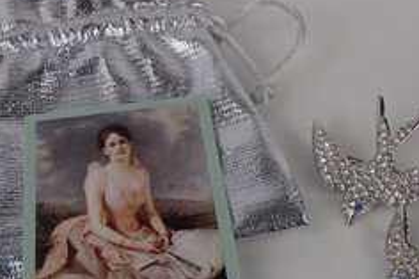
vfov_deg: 24.2
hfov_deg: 35.6
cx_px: 233
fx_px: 651
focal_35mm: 56
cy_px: 145
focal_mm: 6.64
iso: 200
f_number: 4.7
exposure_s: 1/160
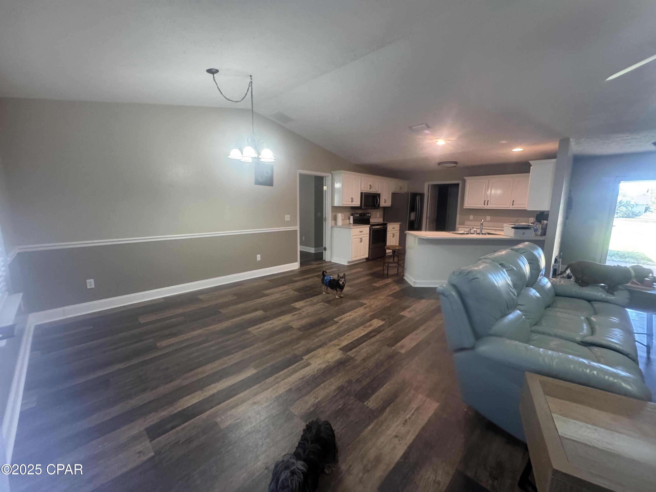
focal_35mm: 14
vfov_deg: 85.7
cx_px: 328
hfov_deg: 102.1
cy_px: 246
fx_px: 265
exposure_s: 1/60
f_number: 2.2
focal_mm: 2.22
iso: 320
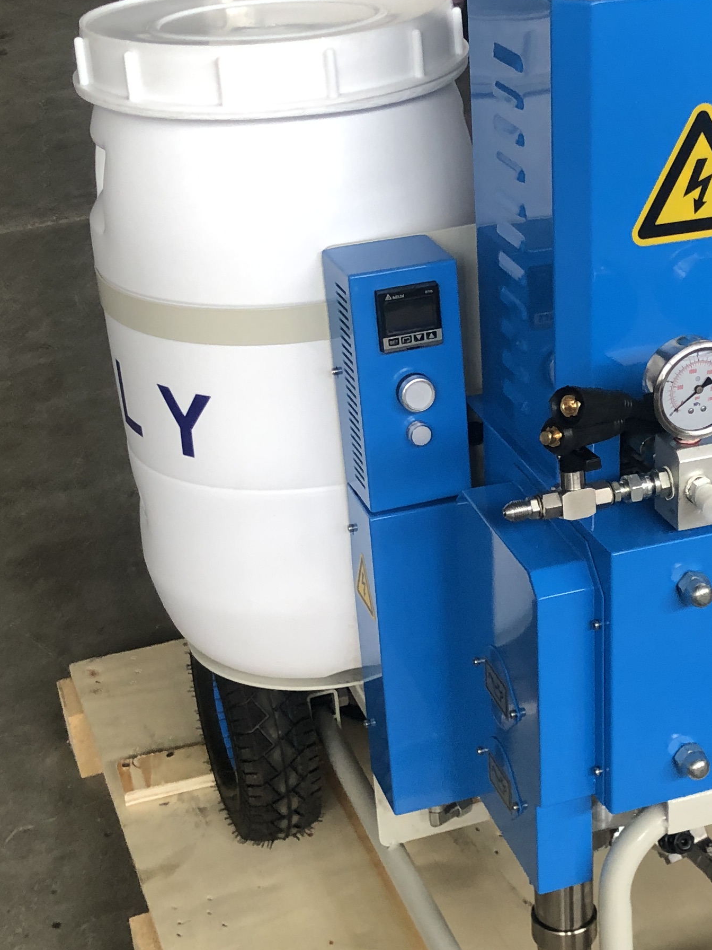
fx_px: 1728
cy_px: 518
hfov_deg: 23.1
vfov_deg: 30.7
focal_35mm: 63
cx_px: 527
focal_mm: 4
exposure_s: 1/30
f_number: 1.8
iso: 40
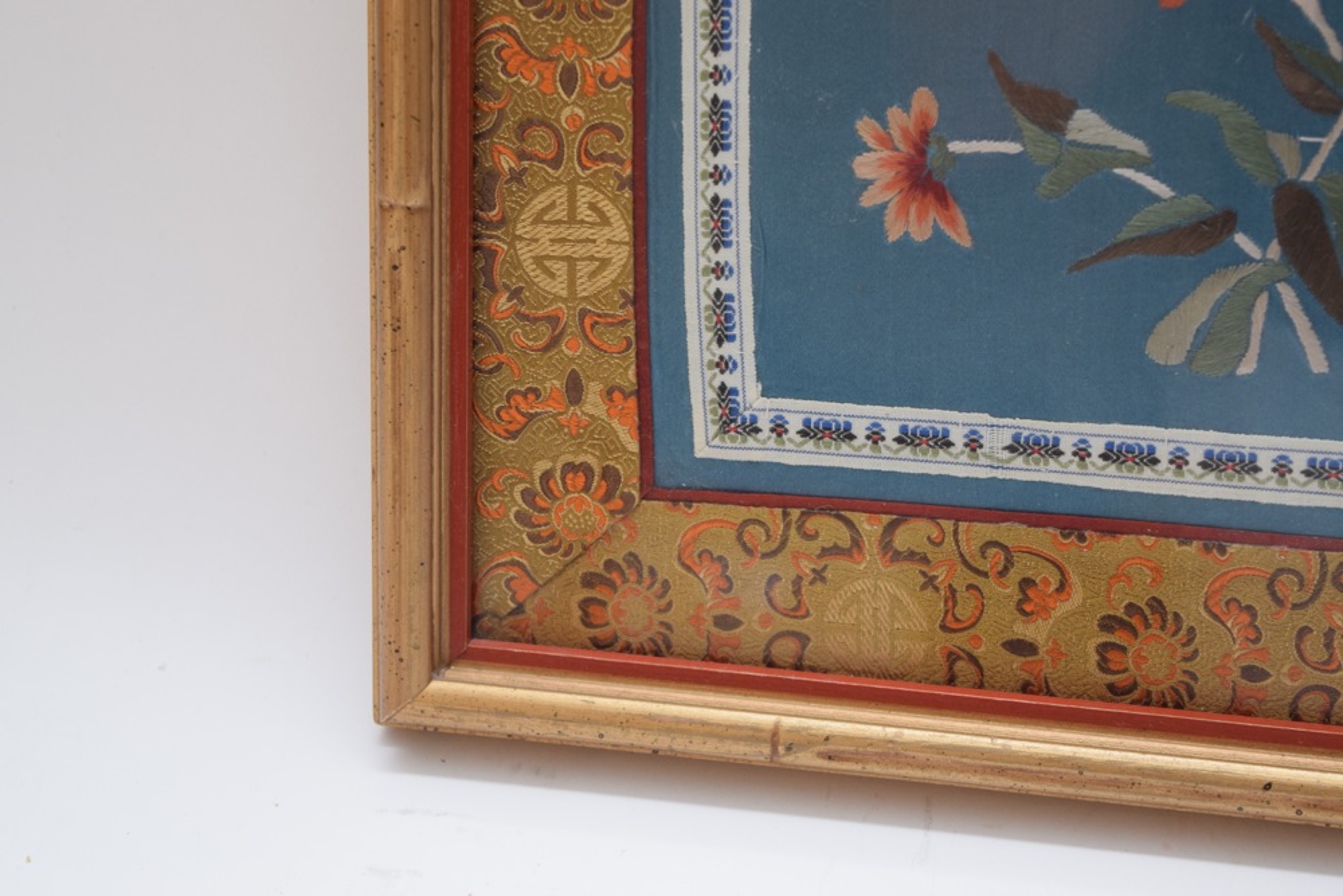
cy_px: 448
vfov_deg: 16.6
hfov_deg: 24.6
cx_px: 672
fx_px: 3078
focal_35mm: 82
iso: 800
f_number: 5.6
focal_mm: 55
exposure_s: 1/60
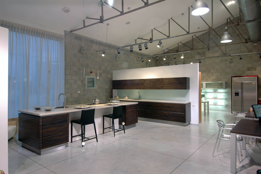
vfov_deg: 56.1
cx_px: 130
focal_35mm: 22
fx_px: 163
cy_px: 87
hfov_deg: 77.4
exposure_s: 1/1.6
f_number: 11
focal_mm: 15
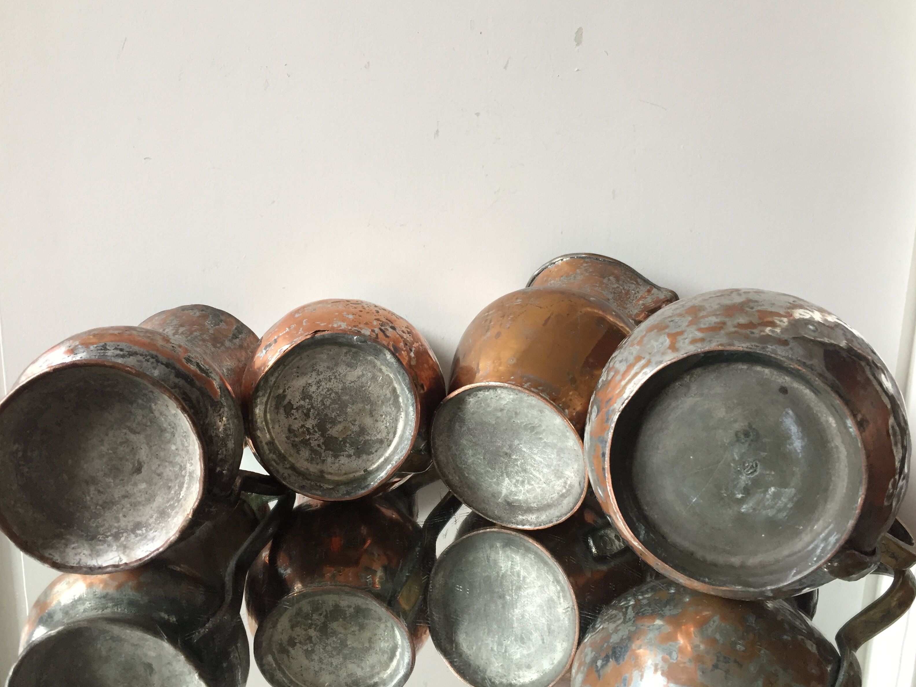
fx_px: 794
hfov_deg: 60.0
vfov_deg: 46.8
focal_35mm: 30
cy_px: 337
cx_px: 450
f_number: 2.2
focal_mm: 4.15
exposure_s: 1/33
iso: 125
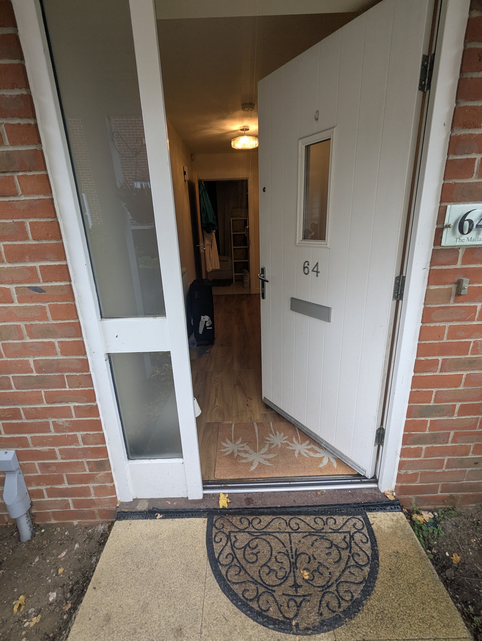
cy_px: 320
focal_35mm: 16
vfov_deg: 94.4
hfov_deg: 78.2
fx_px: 296
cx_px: 241
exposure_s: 1/50
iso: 83
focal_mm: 2.35
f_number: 2.2
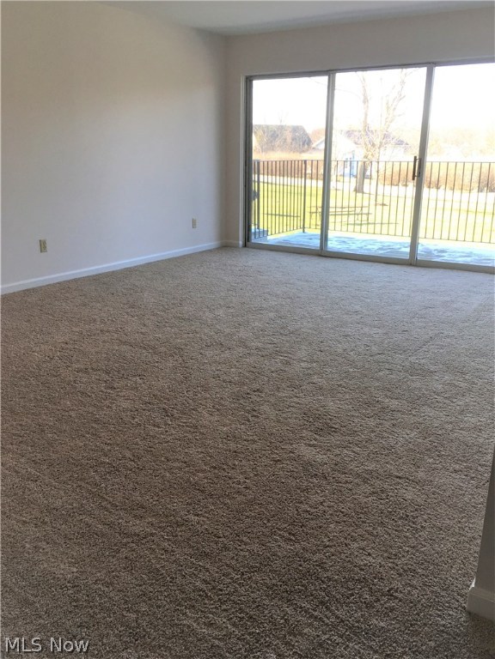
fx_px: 553
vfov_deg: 61.7
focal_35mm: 29
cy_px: 330
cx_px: 248
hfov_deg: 48.2
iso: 32
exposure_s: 1/120
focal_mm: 4.15
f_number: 2.2
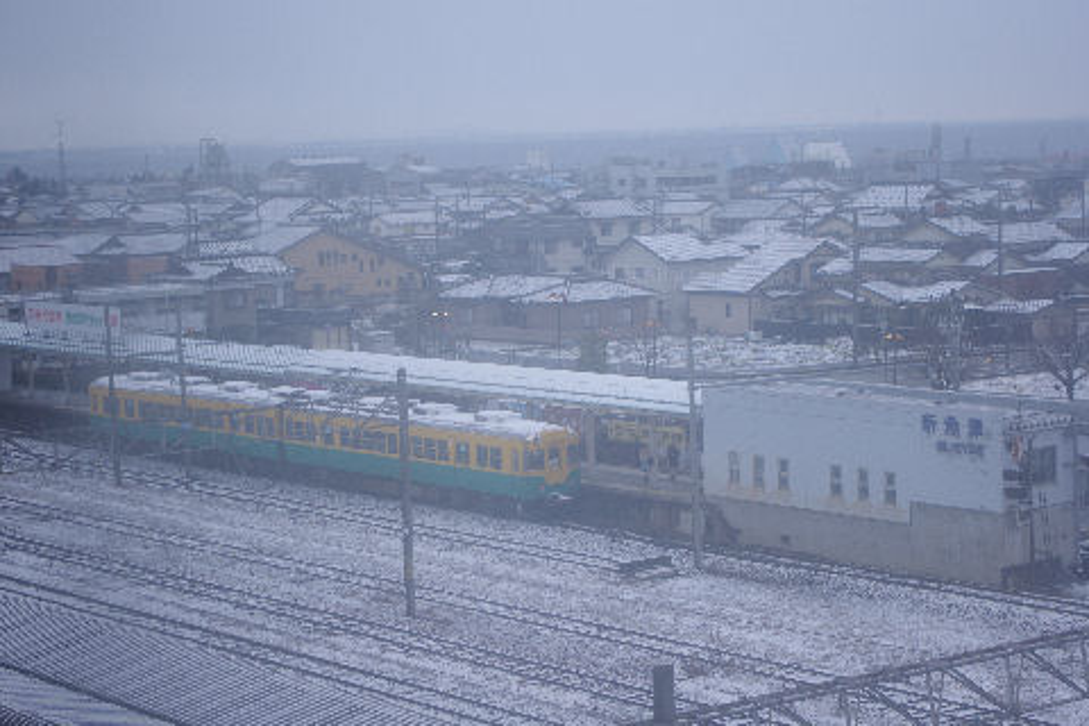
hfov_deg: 24.8
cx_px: 544
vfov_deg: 16.7
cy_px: 363
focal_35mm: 82
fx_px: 2480
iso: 200
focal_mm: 55
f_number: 5.6
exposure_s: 1/100
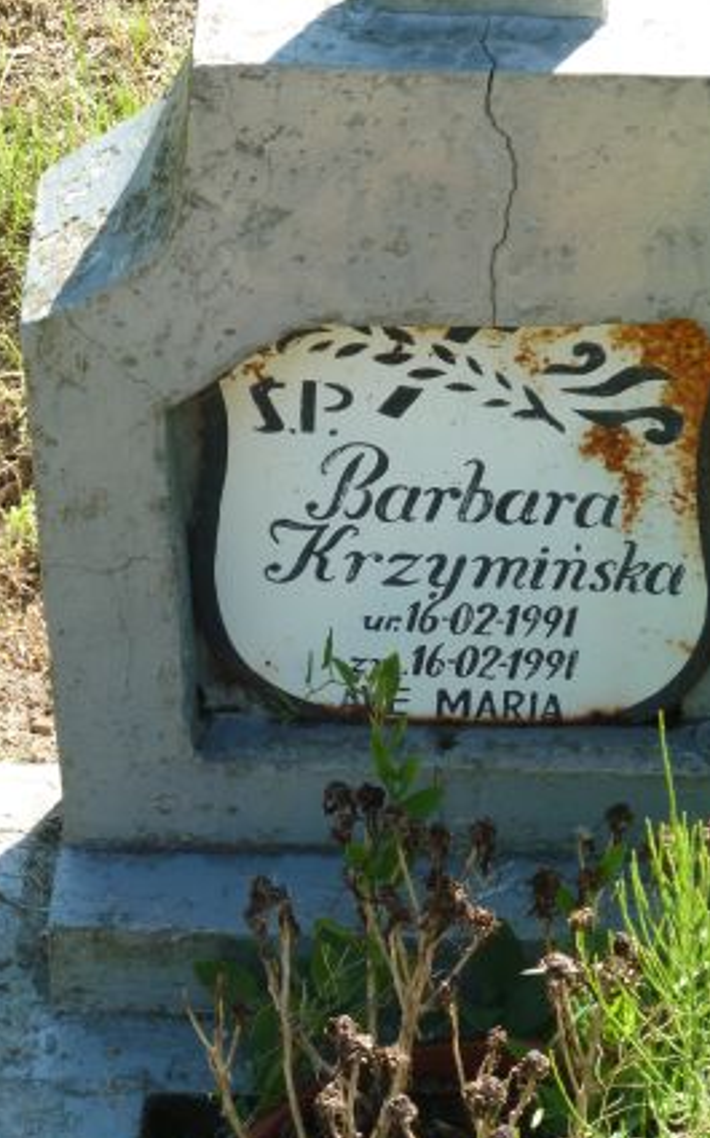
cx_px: 418
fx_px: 4125
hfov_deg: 9.8
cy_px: 619
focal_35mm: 133
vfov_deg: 15.7
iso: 160
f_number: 4.4
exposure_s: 1/200
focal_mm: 18.2
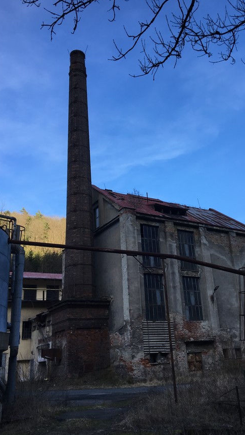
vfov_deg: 59.5
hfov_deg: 35.5
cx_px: 149
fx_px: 381
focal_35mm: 33
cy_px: 221
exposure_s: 1/527
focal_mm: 4.15
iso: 25
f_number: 2.2
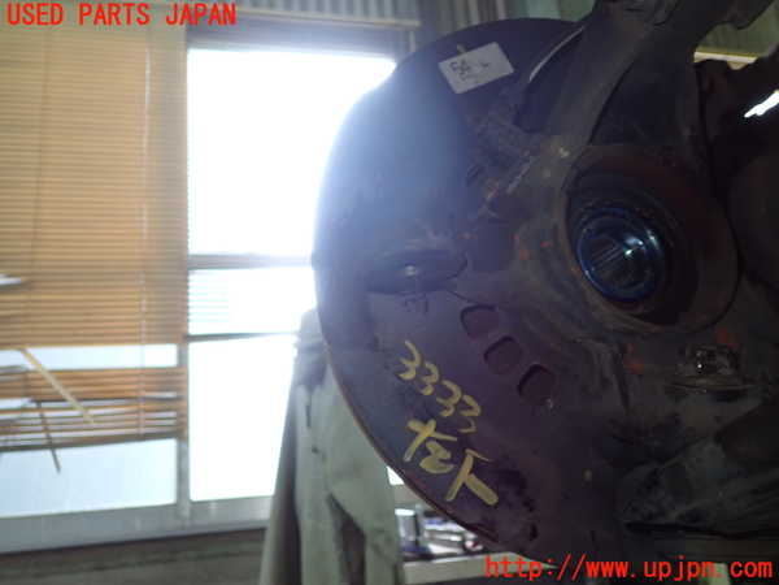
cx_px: 390
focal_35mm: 30
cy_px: 292
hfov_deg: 60.0
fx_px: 675
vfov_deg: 46.8
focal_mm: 5.4
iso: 250
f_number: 2.3
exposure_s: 1/30
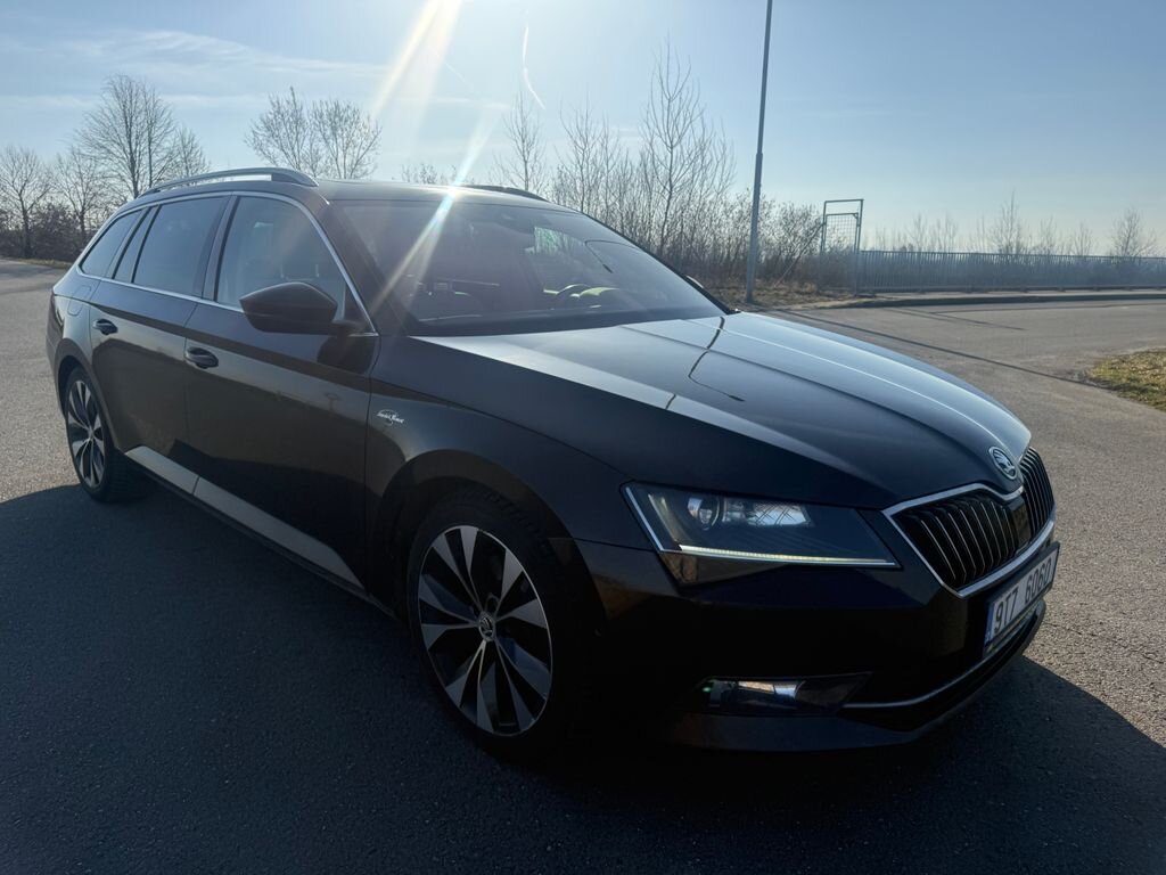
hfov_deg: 71.6
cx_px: 583
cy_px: 438
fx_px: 808
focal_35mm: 24
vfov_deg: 56.8
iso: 100
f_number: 1.78
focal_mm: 6.76
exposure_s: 1/8130
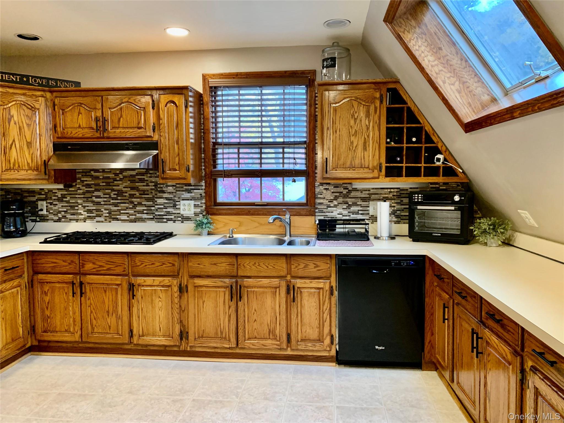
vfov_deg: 53.1
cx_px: 282
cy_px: 212
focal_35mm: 26
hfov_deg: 67.3
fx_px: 424
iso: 250
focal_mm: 4.25
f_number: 1.8
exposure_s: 1/60
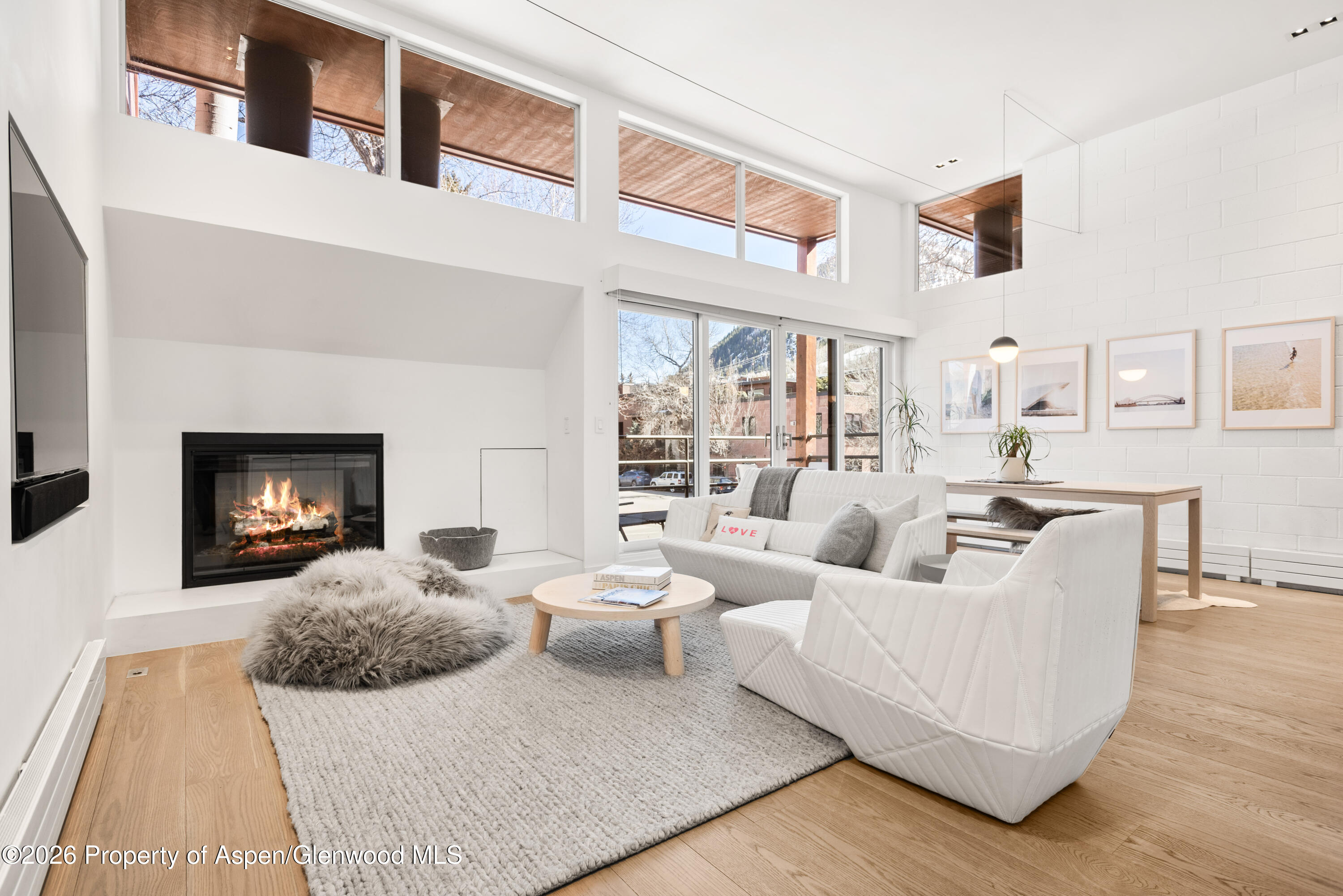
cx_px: 672
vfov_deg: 64.6
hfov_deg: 86.9
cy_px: 448
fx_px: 709
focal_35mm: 19
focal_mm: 19
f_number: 7.1
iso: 250
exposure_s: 1/13
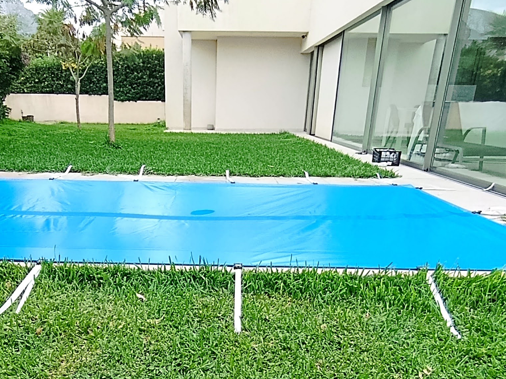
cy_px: 317
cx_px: 203
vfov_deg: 41.7
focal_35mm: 32
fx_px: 468
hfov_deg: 56.4
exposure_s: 1/125
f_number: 2.2
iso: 50
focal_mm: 1.65
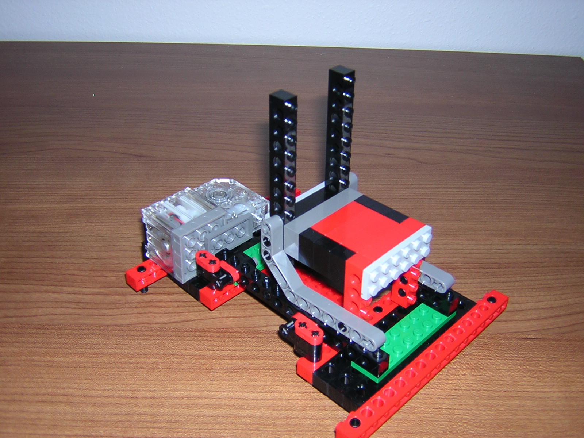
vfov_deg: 36.0
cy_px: 219
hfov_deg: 46.8
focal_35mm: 40
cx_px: 292
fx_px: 675
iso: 100
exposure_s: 1/60.1
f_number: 2.7
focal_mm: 5.2
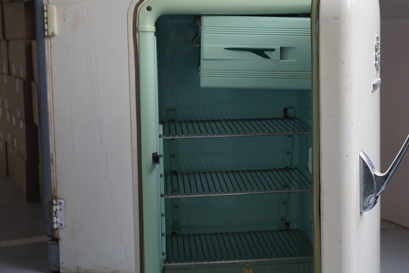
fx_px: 772
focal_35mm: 68
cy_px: 99
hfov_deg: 29.4
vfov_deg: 20.0
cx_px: 284
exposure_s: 1/60
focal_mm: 30
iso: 250
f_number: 5
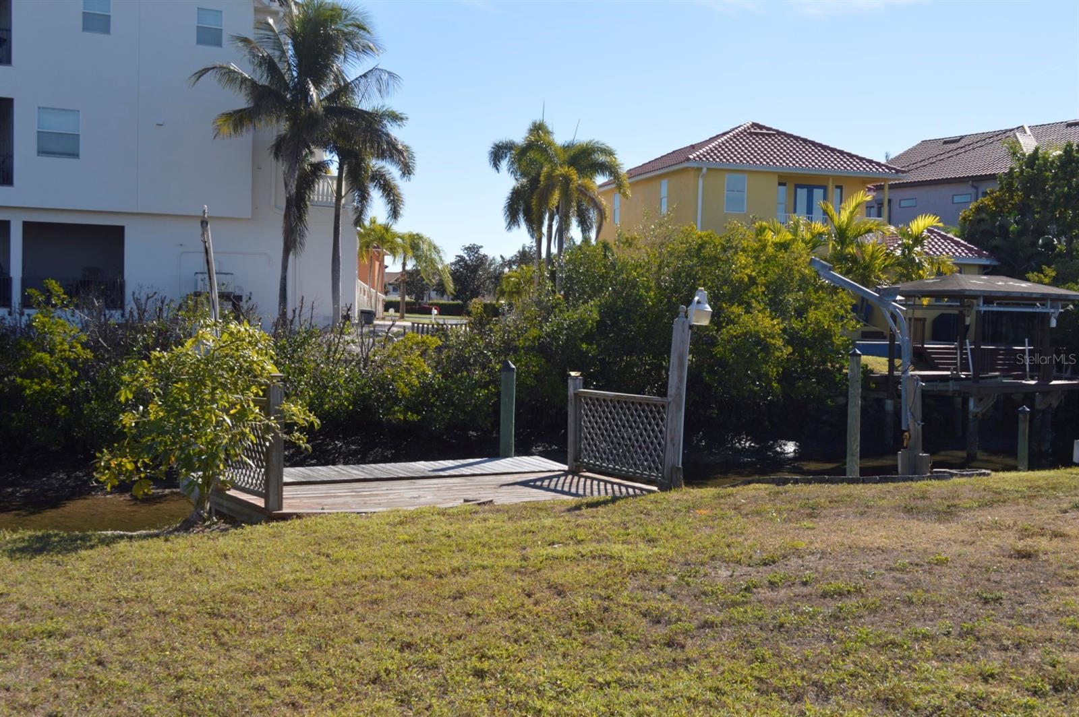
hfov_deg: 49.6
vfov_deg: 34.2
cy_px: 358
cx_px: 540
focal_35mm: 39
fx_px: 1168
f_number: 8
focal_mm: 26
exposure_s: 1/160
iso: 100
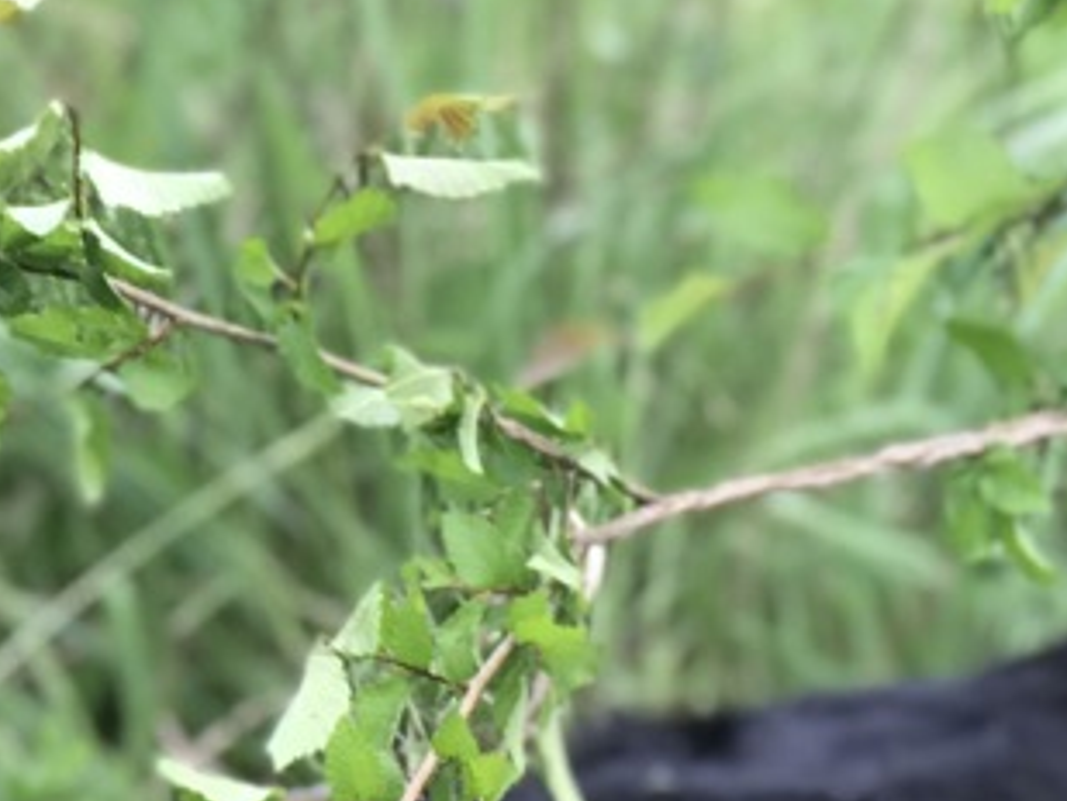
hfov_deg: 10.4
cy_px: 1284
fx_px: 5828
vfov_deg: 7.7
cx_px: 818
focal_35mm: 189
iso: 25
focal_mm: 6.6
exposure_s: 1/100
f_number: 2.8
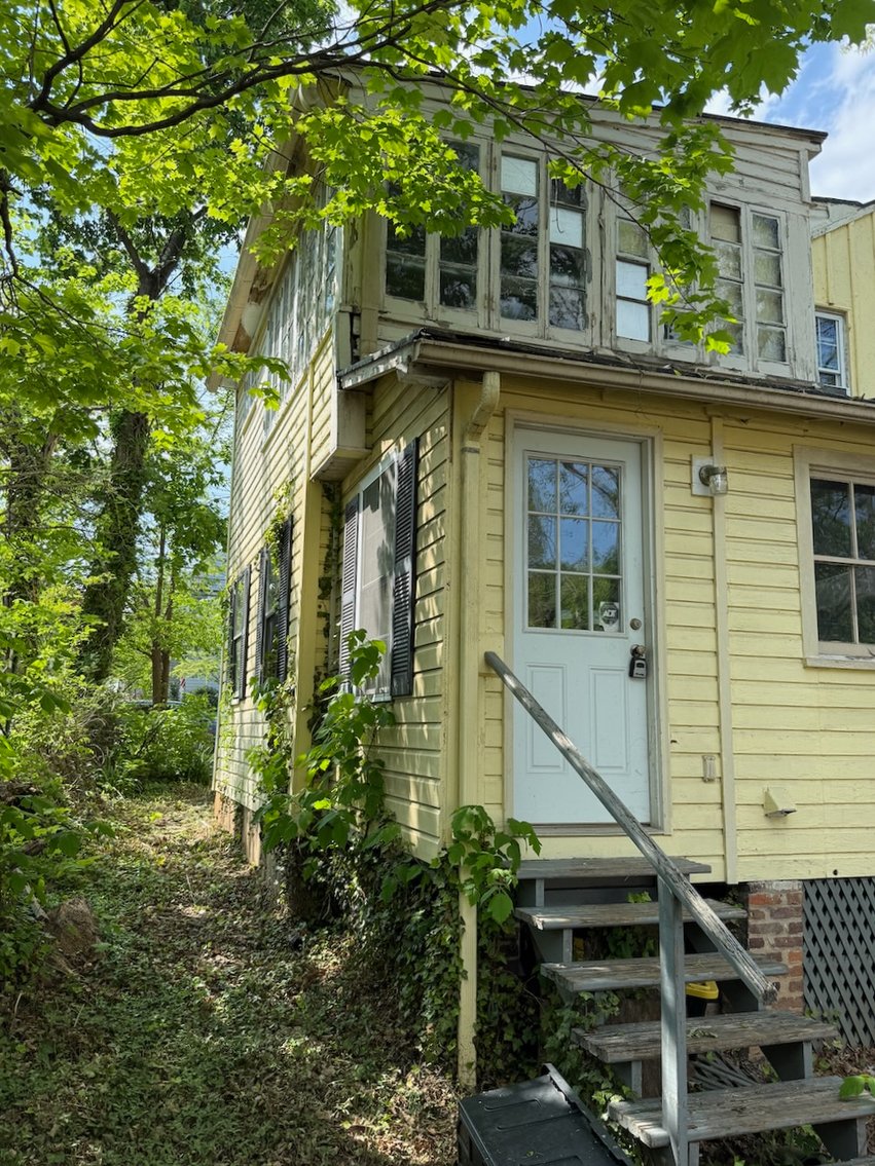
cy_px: 583
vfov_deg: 71.6
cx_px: 438
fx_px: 809
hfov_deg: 56.8
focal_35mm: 24
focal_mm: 6.76
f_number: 1.78
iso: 80
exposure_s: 1/1410
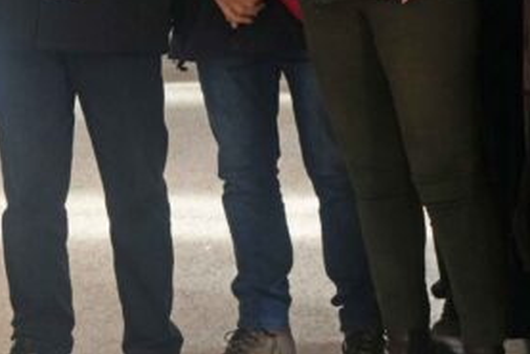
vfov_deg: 7.5
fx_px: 2651
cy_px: -134
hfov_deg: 11.2
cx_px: -144
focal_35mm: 180
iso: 4000
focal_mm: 65
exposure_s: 1/160
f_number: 5.6
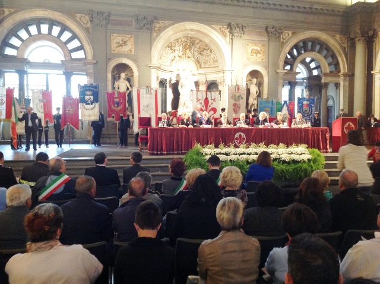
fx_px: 384
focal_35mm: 35
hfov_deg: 52.7
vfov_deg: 40.6
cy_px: 142
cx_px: 190
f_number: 2.4
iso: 250
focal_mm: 4.28
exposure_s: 1/15
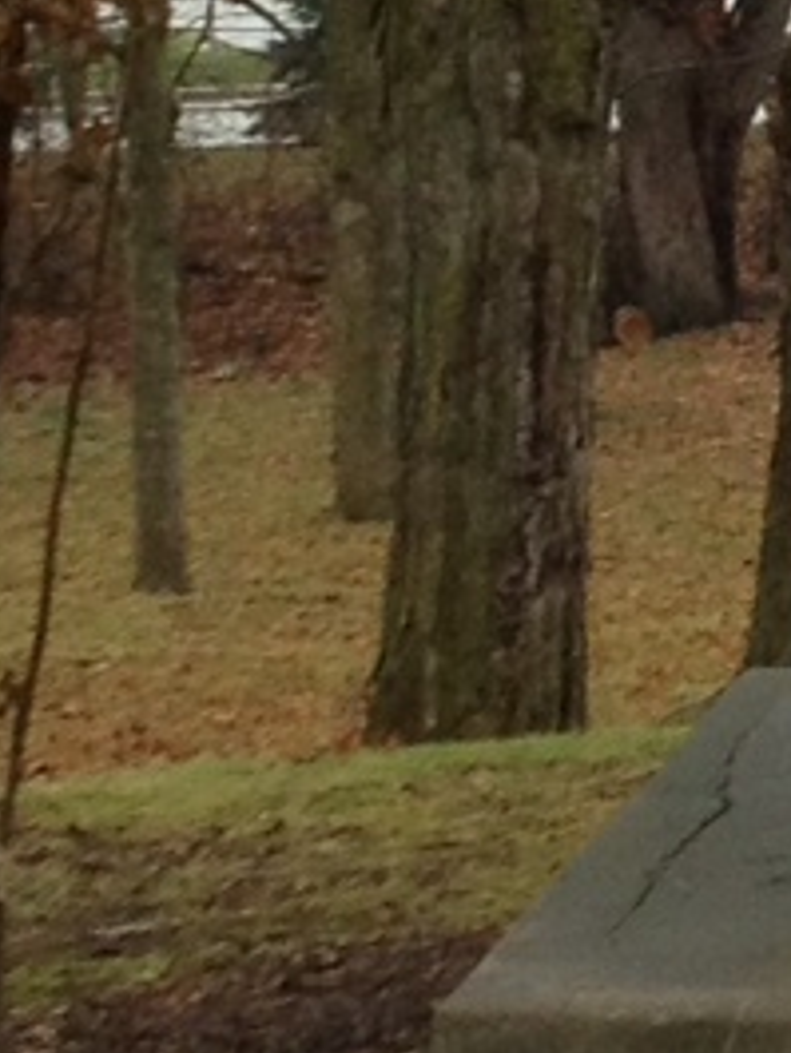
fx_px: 8220
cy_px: 75
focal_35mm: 270
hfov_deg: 5.4
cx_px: 1558
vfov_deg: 7.3
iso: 80
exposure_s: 1/120
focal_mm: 4.28
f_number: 2.4
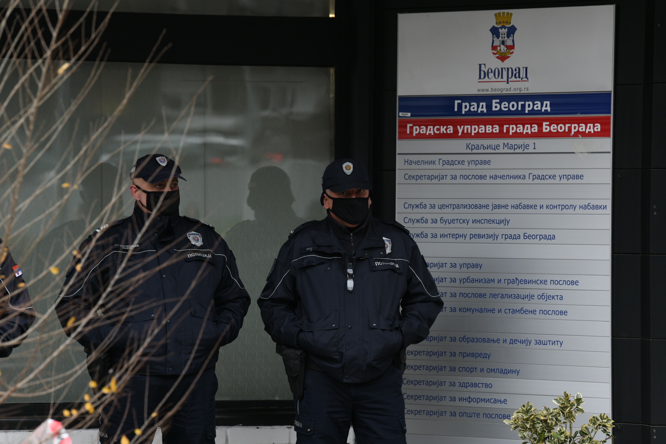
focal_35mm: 201
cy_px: 223
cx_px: 333
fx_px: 3719
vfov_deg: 6.8
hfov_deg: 10.2
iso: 1000
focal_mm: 200
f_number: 6.3
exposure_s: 1/160
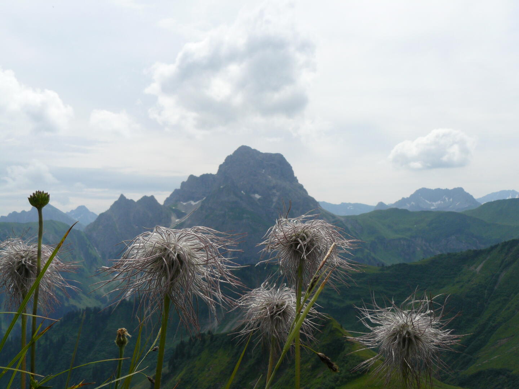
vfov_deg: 36.0
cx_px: 260
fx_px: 600
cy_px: 194
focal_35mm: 40
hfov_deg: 46.8
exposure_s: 1/500
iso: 100
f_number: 6.3
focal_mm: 6.6
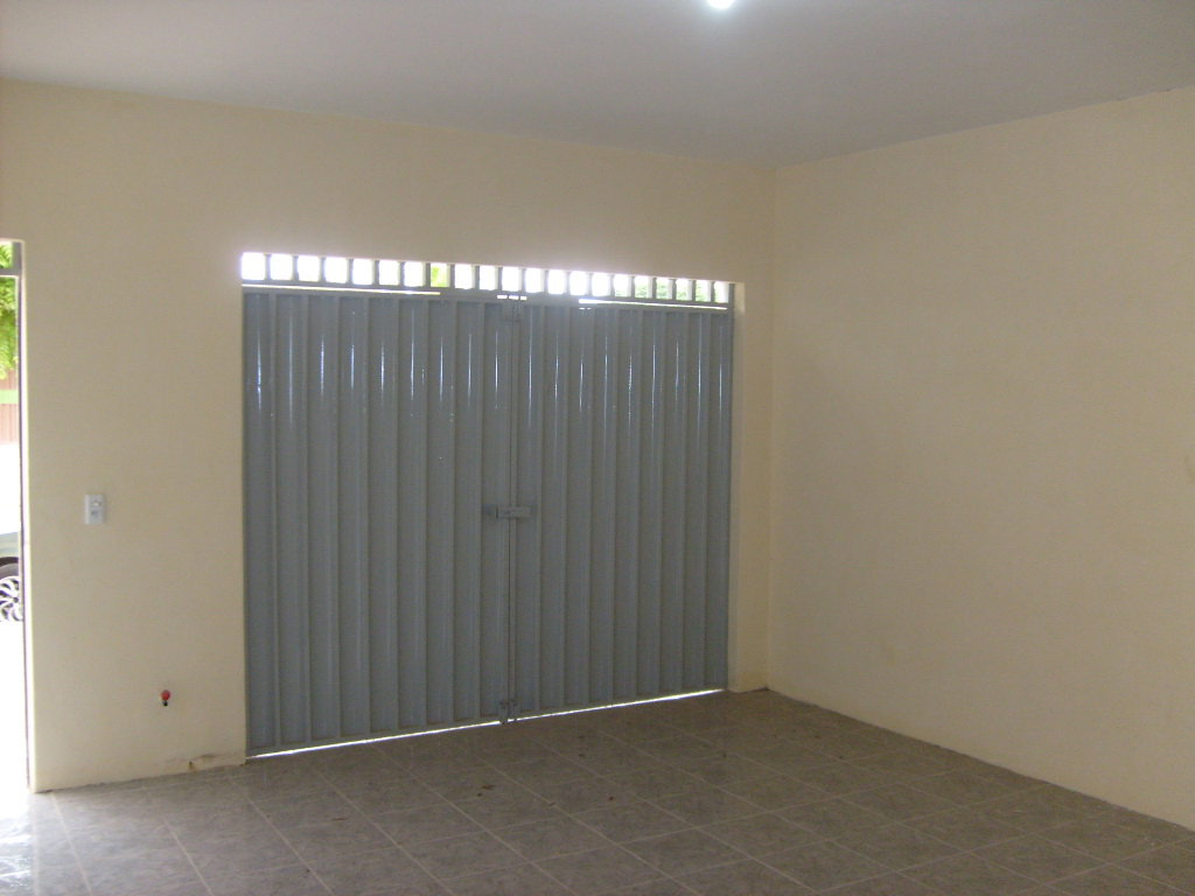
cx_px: 598
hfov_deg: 52.6
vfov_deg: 40.7
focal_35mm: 35
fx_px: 1208
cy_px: 448
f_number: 2.8
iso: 100
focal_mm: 5.8
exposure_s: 1/45
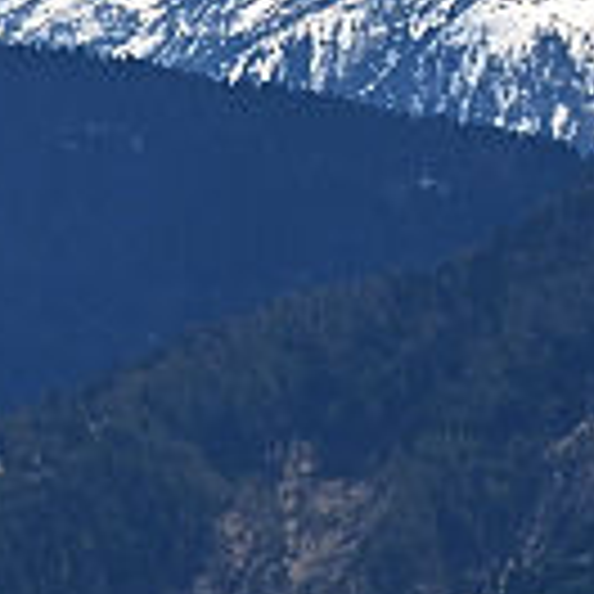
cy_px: 536
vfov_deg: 2.5
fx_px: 13434
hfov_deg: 2.5
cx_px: -932
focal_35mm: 692
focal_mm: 70
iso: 250
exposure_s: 1/1250
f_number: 8
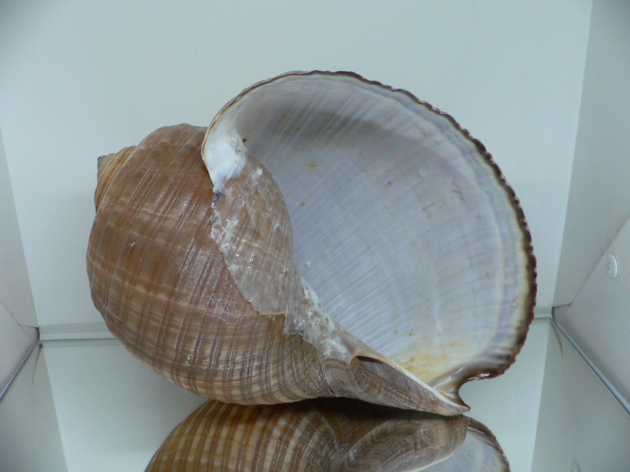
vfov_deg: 40.7
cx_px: 315
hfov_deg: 52.6
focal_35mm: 35
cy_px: 236
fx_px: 637
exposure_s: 1/60
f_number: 2.8
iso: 150
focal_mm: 4.6
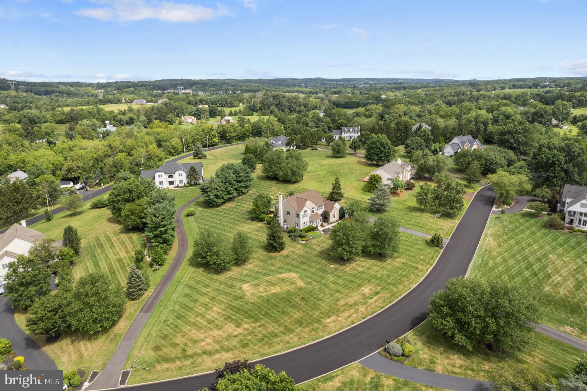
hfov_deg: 78.6
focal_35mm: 22
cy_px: 196
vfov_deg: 57.2
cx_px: 294
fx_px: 359
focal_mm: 8.38
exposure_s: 1/400
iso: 120
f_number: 2.8
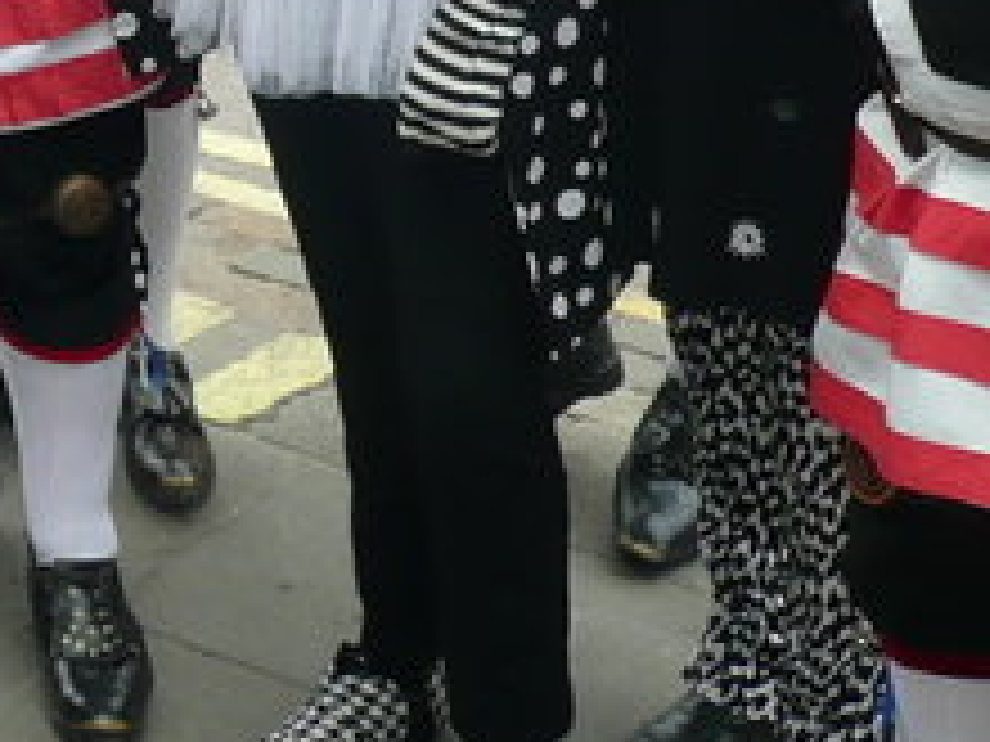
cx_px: -374
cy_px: -477
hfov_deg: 17.8
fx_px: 2917
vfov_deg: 13.4
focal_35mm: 102
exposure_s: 1/125
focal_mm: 4.6
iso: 100
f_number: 3.3
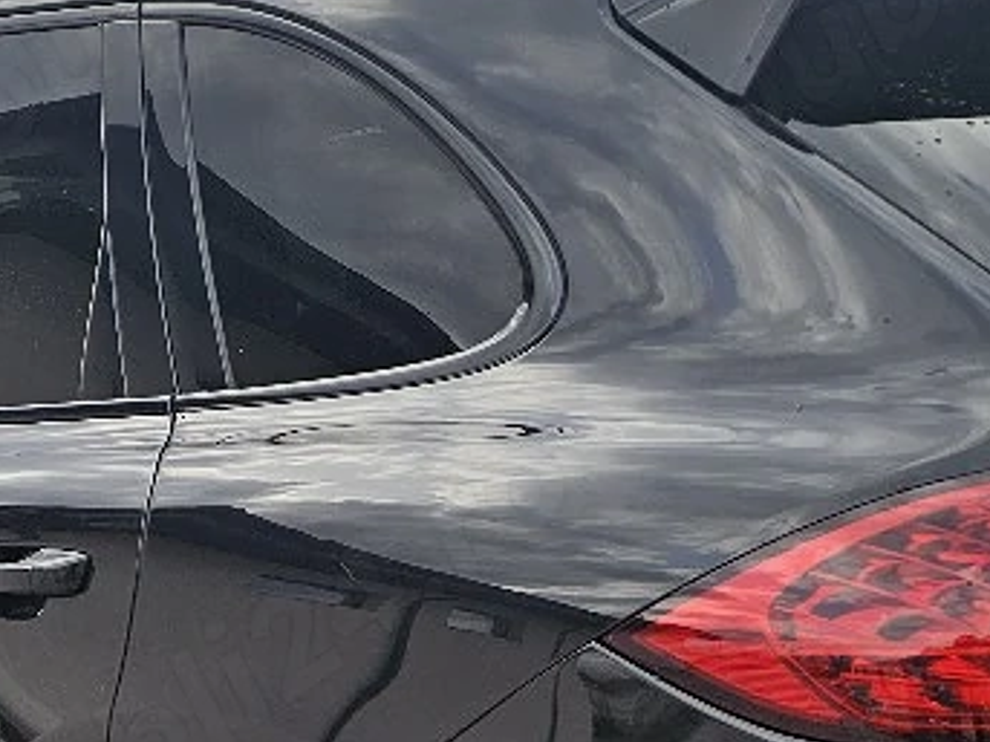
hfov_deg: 29.0
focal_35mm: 67
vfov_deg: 21.3
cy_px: 699
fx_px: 1915
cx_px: 447
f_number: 1.7
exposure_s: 1/303
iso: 10
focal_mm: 6.3
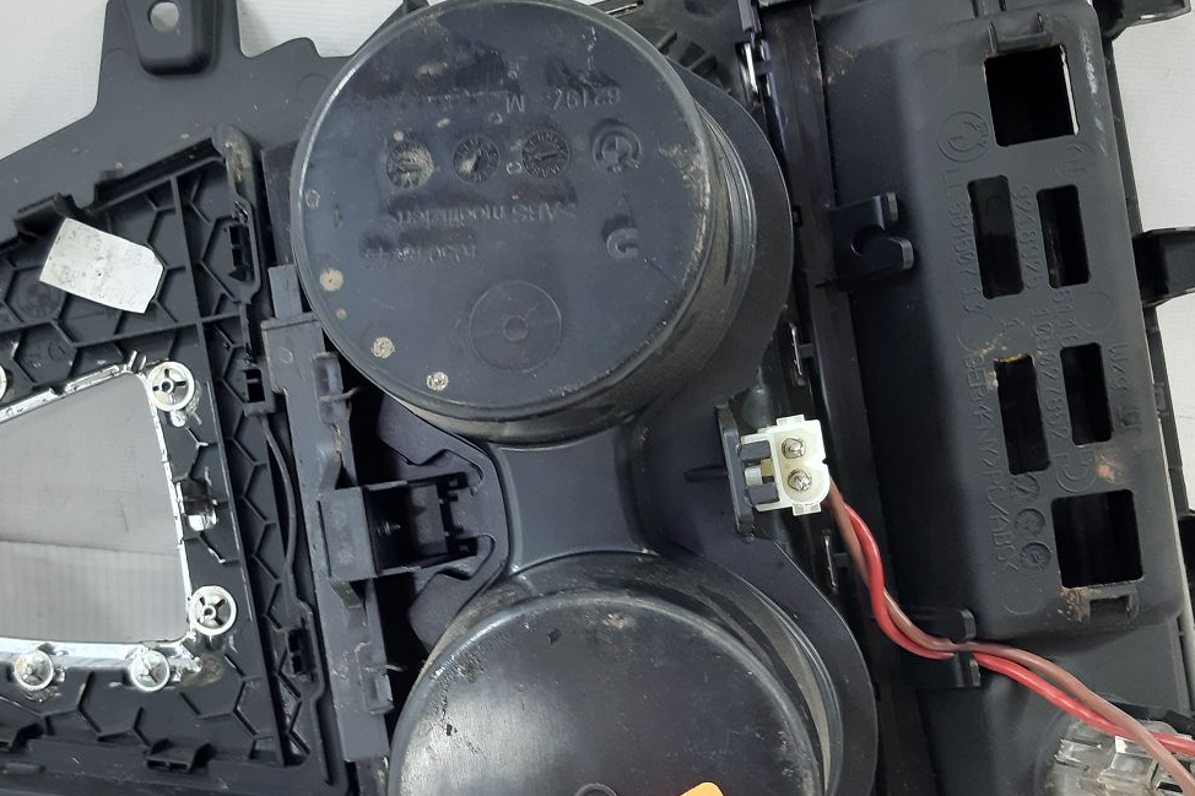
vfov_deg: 27.4
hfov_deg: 39.7
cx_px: 371
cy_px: 502
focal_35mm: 49
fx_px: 1626
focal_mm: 3.93
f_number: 1.7
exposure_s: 1/50
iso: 64
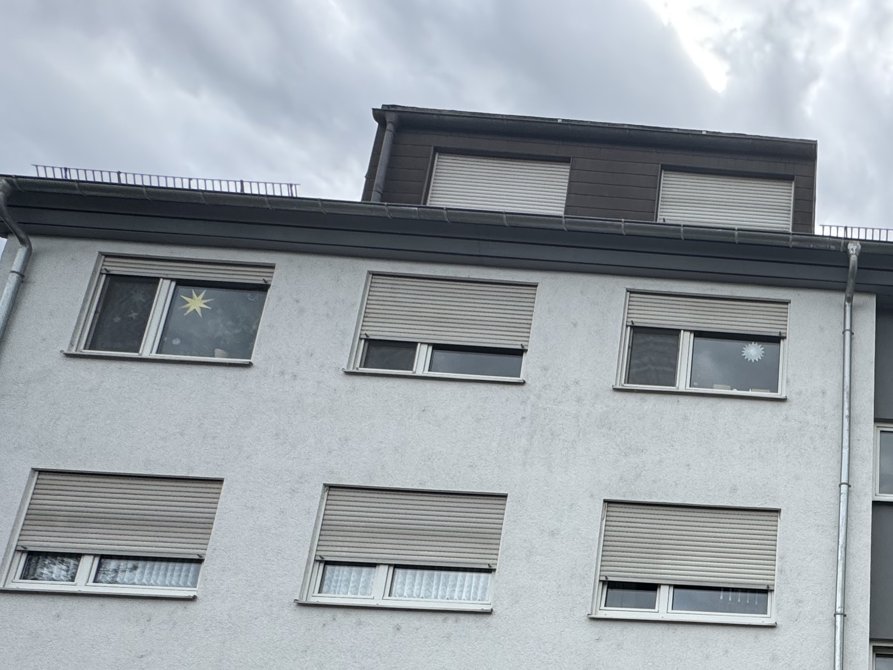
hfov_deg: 49.4
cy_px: 709
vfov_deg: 38.8
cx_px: 861
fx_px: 800
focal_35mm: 31
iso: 40
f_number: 2.2
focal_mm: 2.22
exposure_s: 1/646
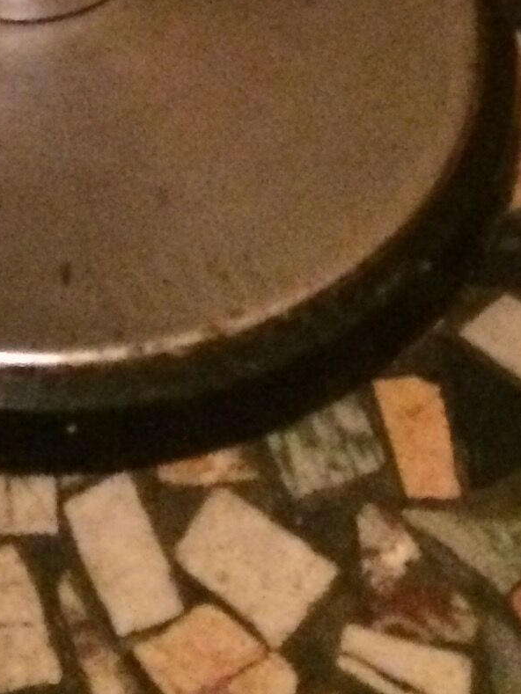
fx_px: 2407
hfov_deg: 12.2
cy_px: -657
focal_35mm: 120
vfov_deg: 14.0
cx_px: -30
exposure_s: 1/17
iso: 500
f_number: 2.2
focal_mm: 4.15
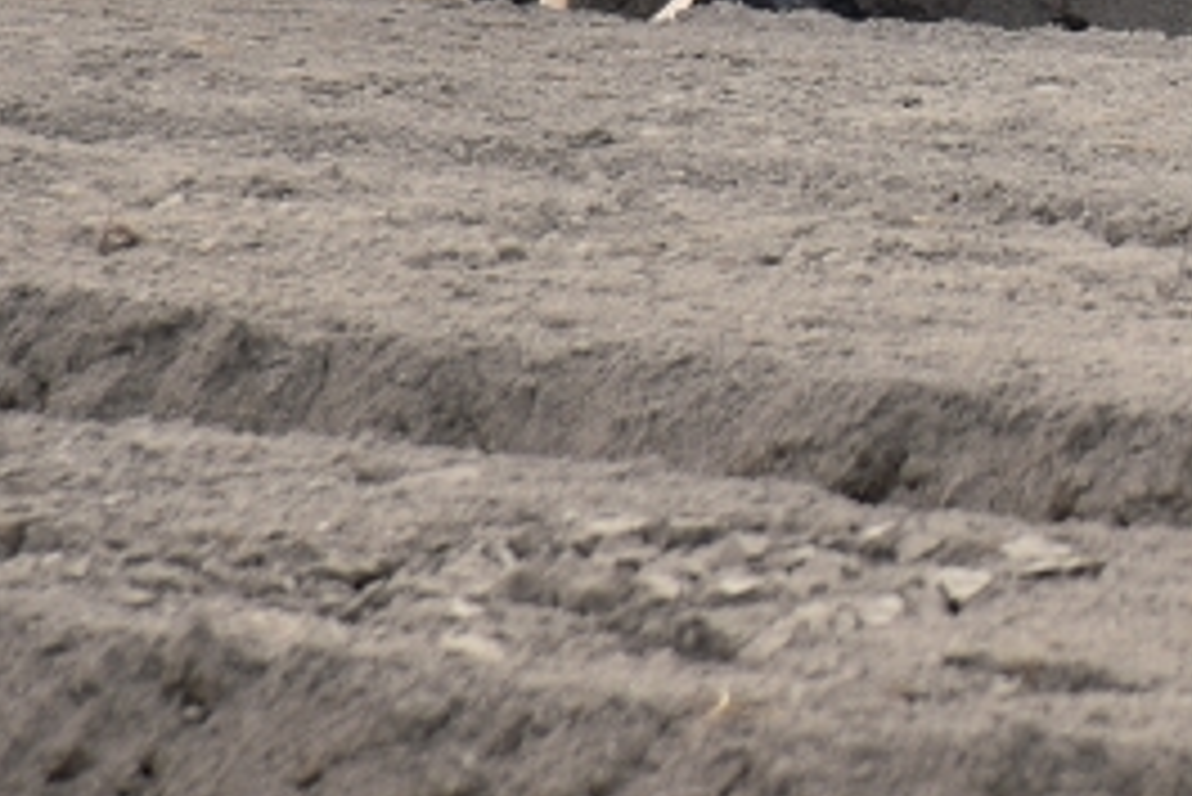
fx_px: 17988
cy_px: -971
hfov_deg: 3.8
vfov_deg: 2.5
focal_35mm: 543
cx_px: 2375
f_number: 5.6
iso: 100
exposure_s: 1/200
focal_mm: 120
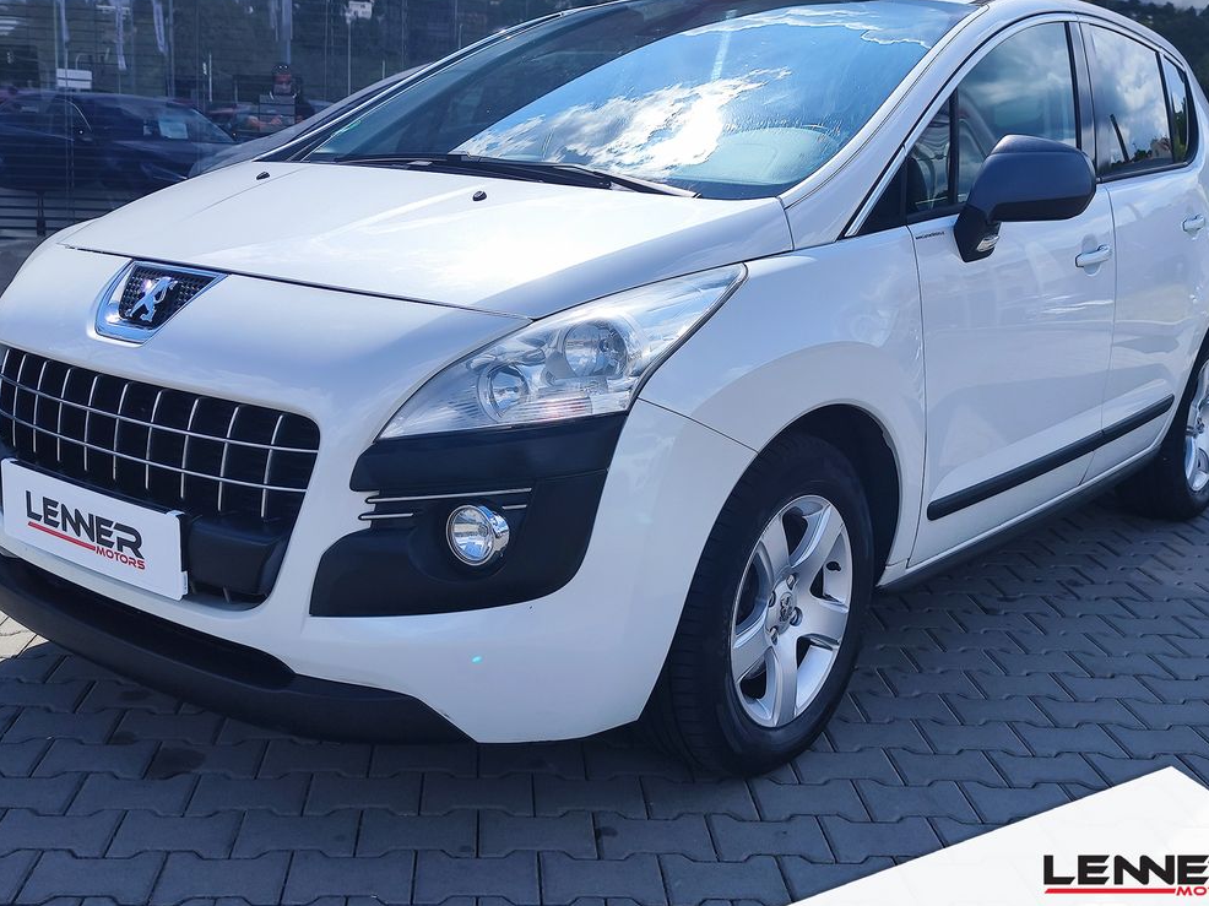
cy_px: 401
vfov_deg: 49.6
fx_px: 978
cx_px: 595
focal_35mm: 28
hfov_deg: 63.5
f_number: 1.69
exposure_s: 1/1748
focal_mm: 7.01
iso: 50
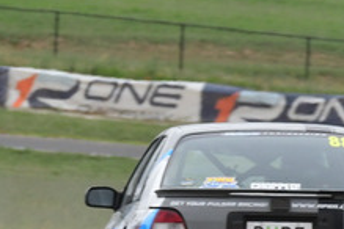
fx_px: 18842
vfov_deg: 0.7
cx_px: -53
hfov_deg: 1.0
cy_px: 82
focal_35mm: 1972
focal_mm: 360
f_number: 11
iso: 640
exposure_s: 1/640
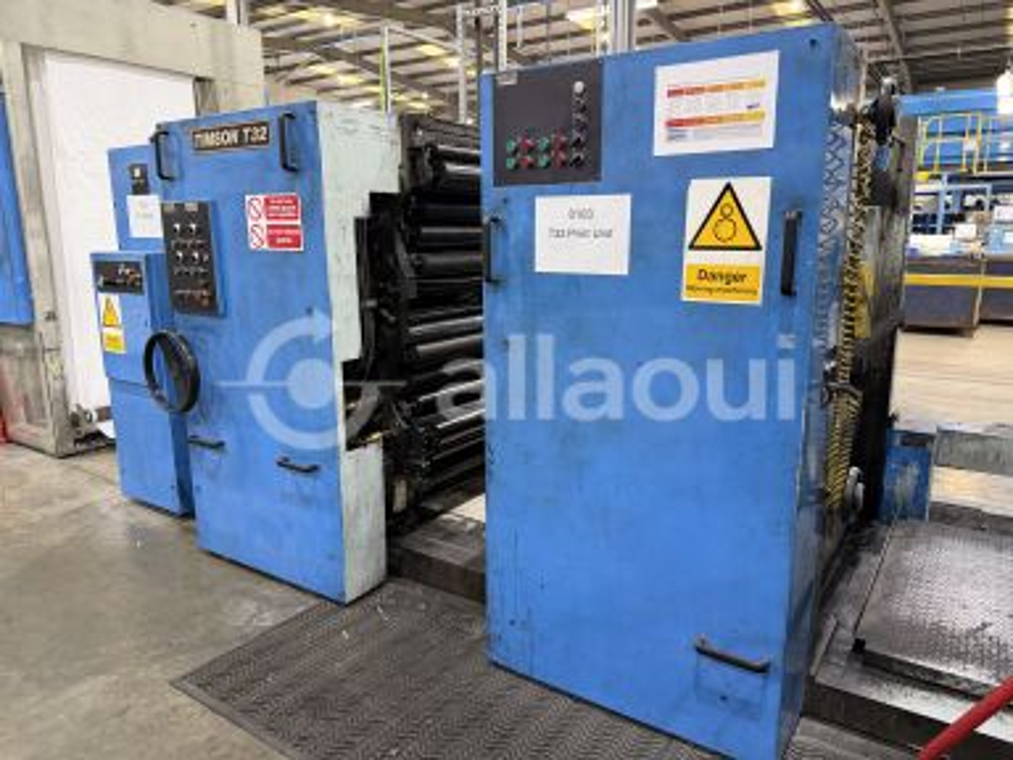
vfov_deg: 56.8
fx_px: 702
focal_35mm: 24
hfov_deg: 71.6
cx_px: 506
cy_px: 380
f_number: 1.78
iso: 250
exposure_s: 1/50
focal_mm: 6.76
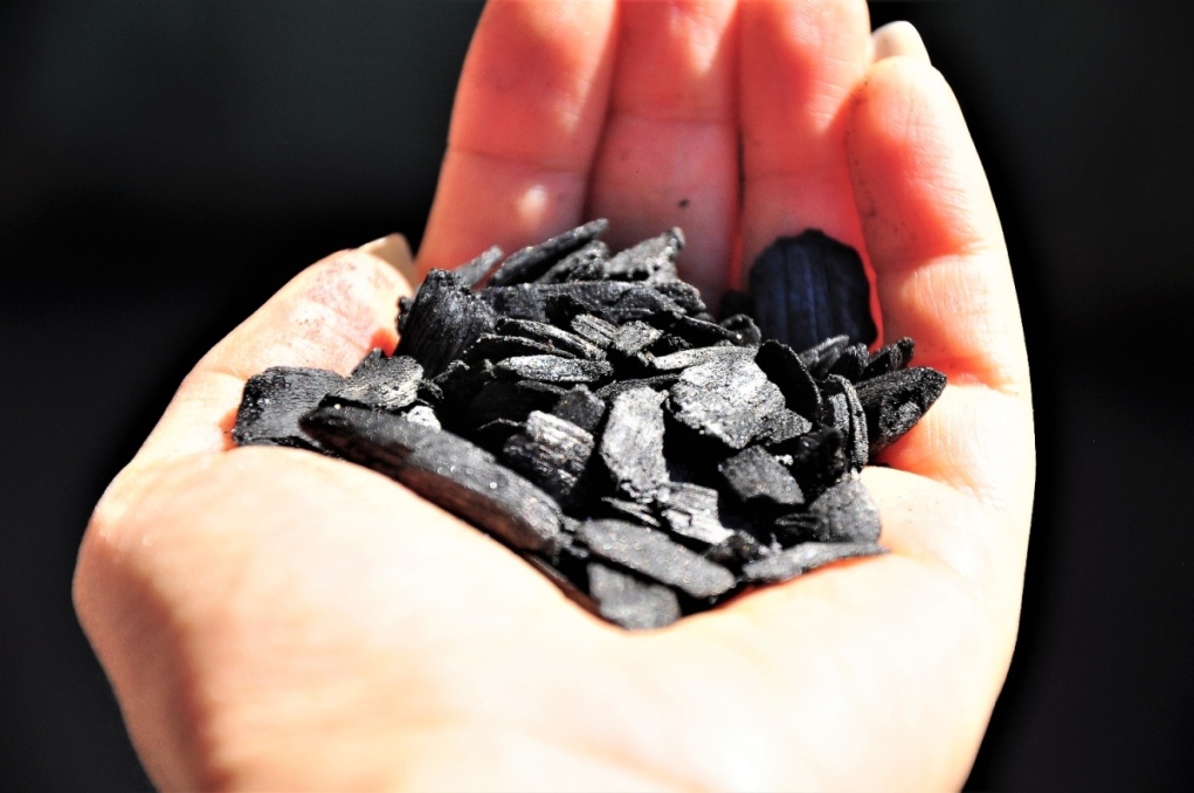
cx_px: 597
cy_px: 396
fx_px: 5217
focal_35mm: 158
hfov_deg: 13.1
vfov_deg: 8.7
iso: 250
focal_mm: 105
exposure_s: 1/640
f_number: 5.6
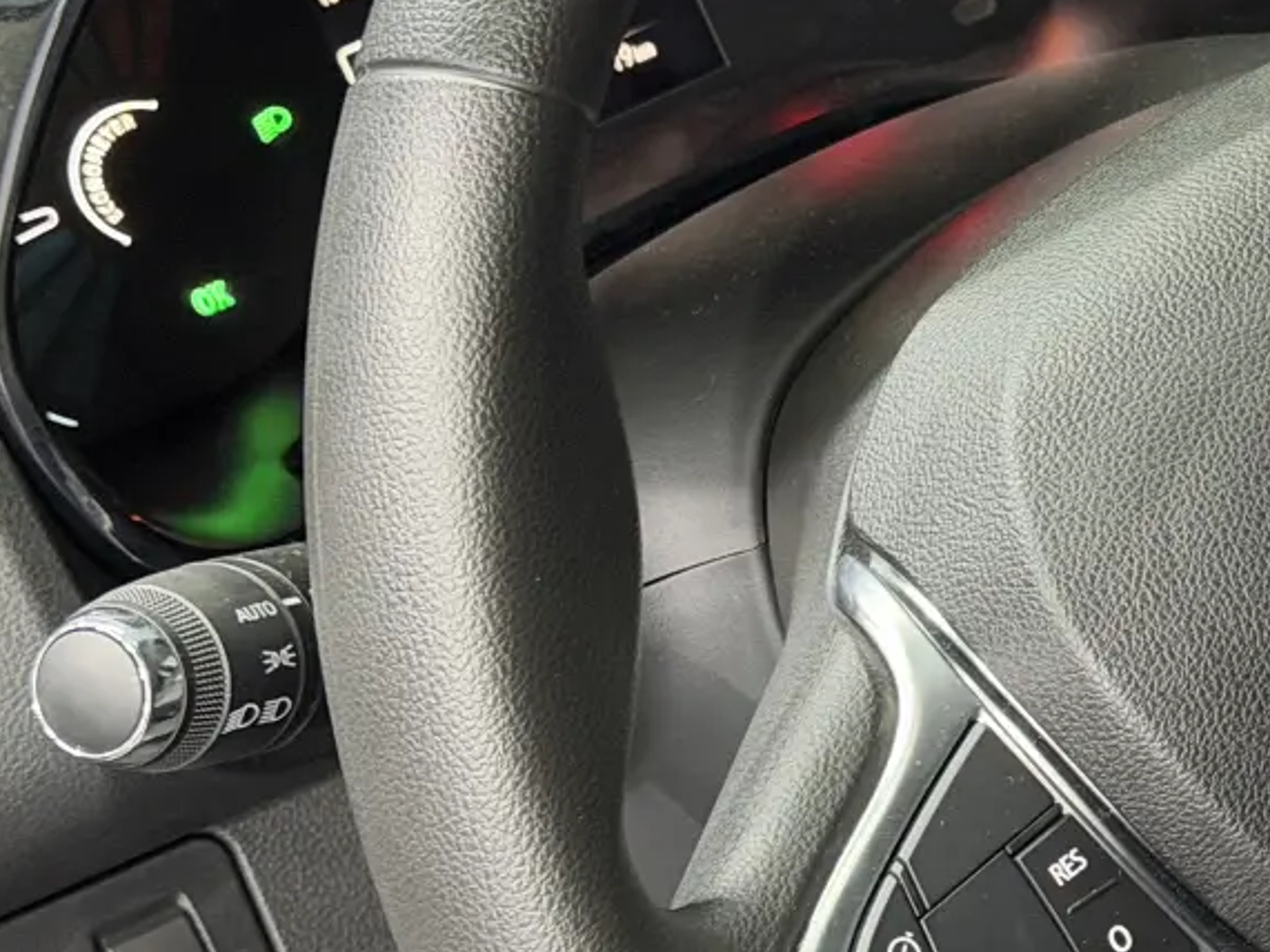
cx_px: 1546
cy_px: 485
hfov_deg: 15.6
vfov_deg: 12.2
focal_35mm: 121
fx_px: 4438
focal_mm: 6.76
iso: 500
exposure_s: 1/25
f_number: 1.78
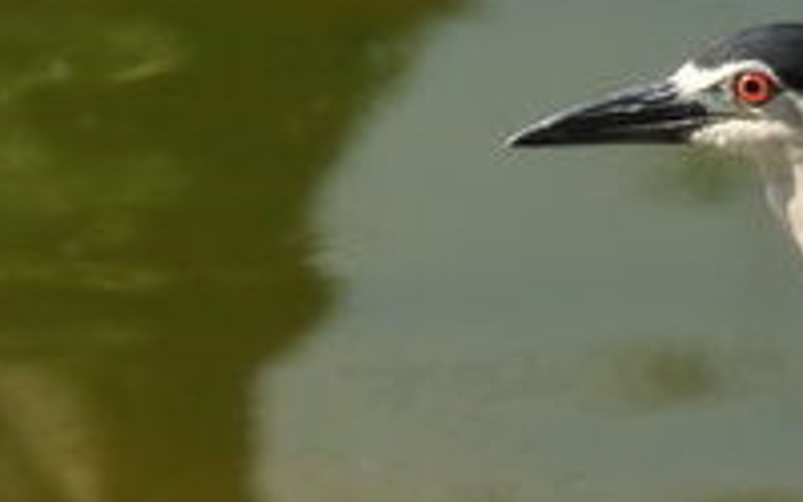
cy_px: 331
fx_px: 26743
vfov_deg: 1.1
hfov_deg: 1.7
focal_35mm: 1222
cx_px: 201
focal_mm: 200
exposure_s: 1/2000
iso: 800
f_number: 5.6
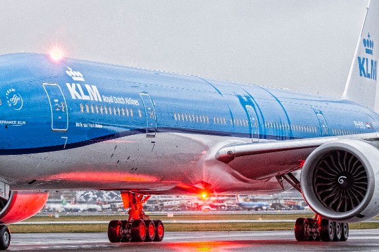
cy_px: 124
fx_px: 2073
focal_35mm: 197
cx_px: 129
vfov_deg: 7.0
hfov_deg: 10.4
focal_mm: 112
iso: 1600
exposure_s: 1/250
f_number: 4
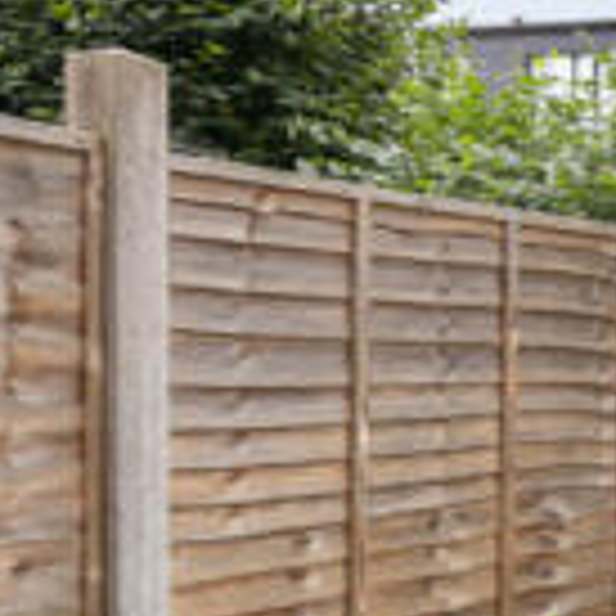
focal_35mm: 57
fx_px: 1148
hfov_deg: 15.5
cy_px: 369
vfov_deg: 30.0
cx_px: 1457
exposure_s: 1/100
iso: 400
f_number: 8
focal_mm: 14
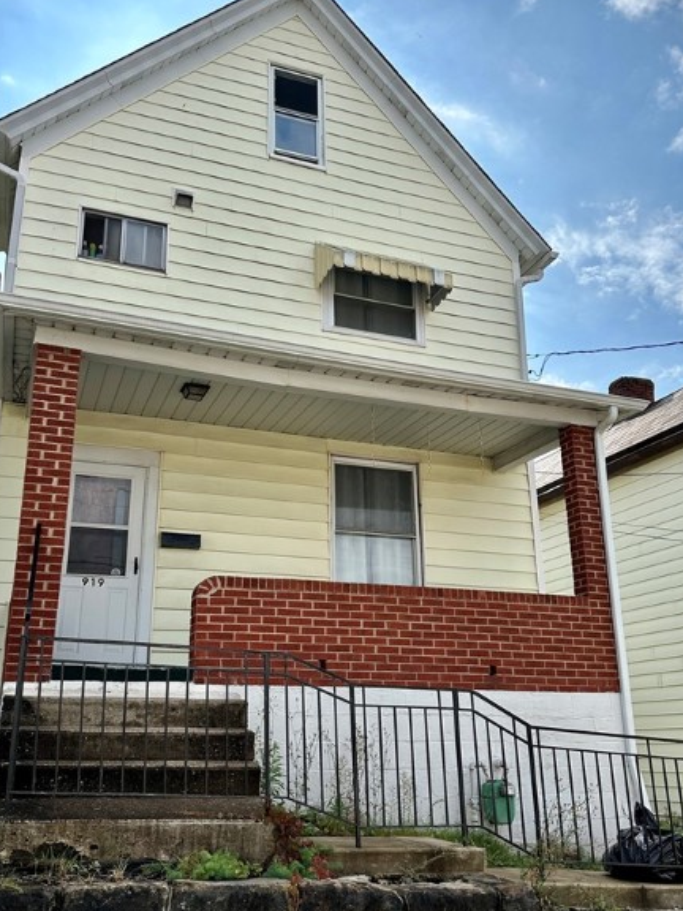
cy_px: 467
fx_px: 842
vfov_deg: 56.8
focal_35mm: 32
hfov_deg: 44.2
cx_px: 343
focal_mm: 6.86
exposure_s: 1/5848
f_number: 1.78
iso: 80
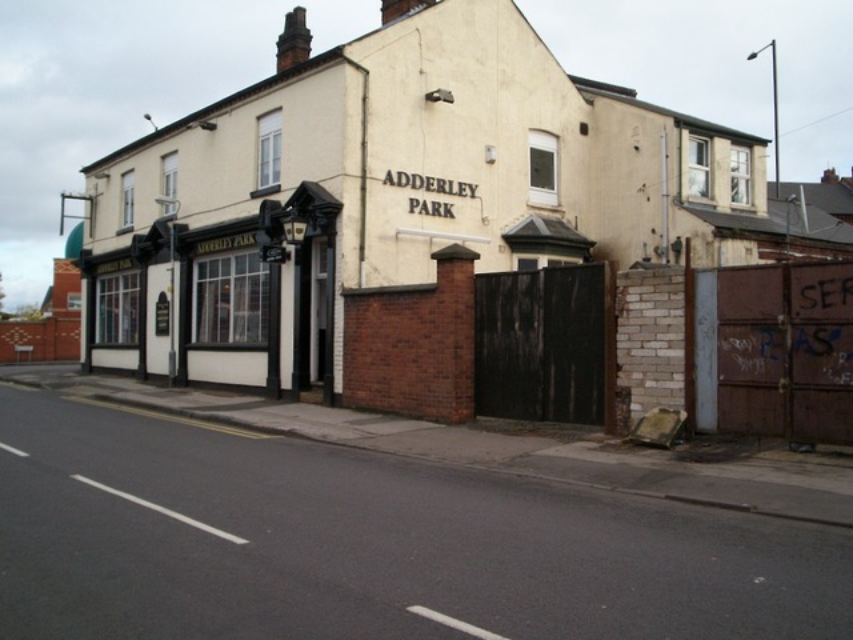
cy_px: 320
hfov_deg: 51.4
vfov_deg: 39.7
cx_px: 426
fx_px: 887
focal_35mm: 36
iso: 100
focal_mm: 5.9
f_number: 4.5
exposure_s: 1/166
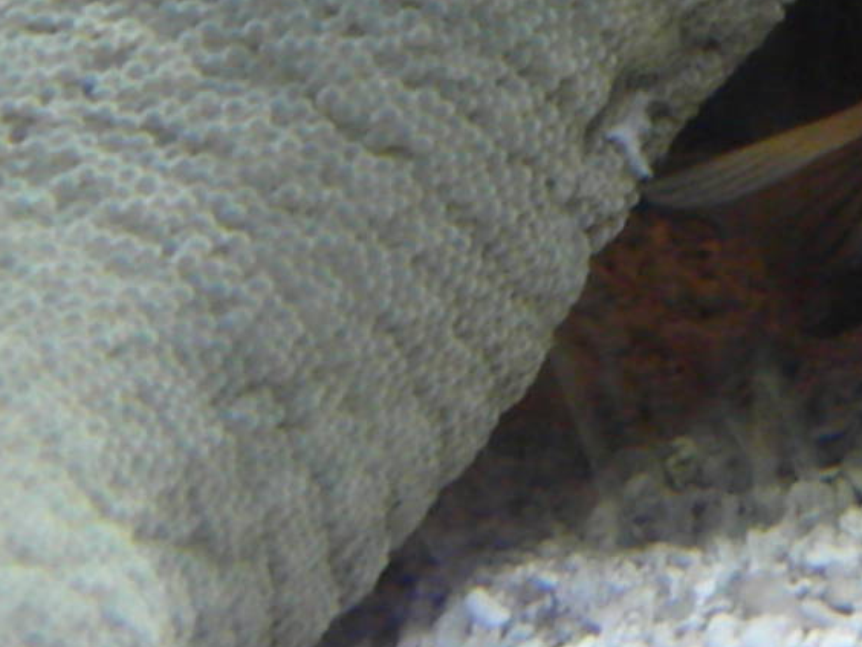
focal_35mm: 105
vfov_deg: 13.8
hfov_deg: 17.5
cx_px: 1137
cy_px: -43
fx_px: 2615
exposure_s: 1/260
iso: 688
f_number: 3.5
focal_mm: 6.6
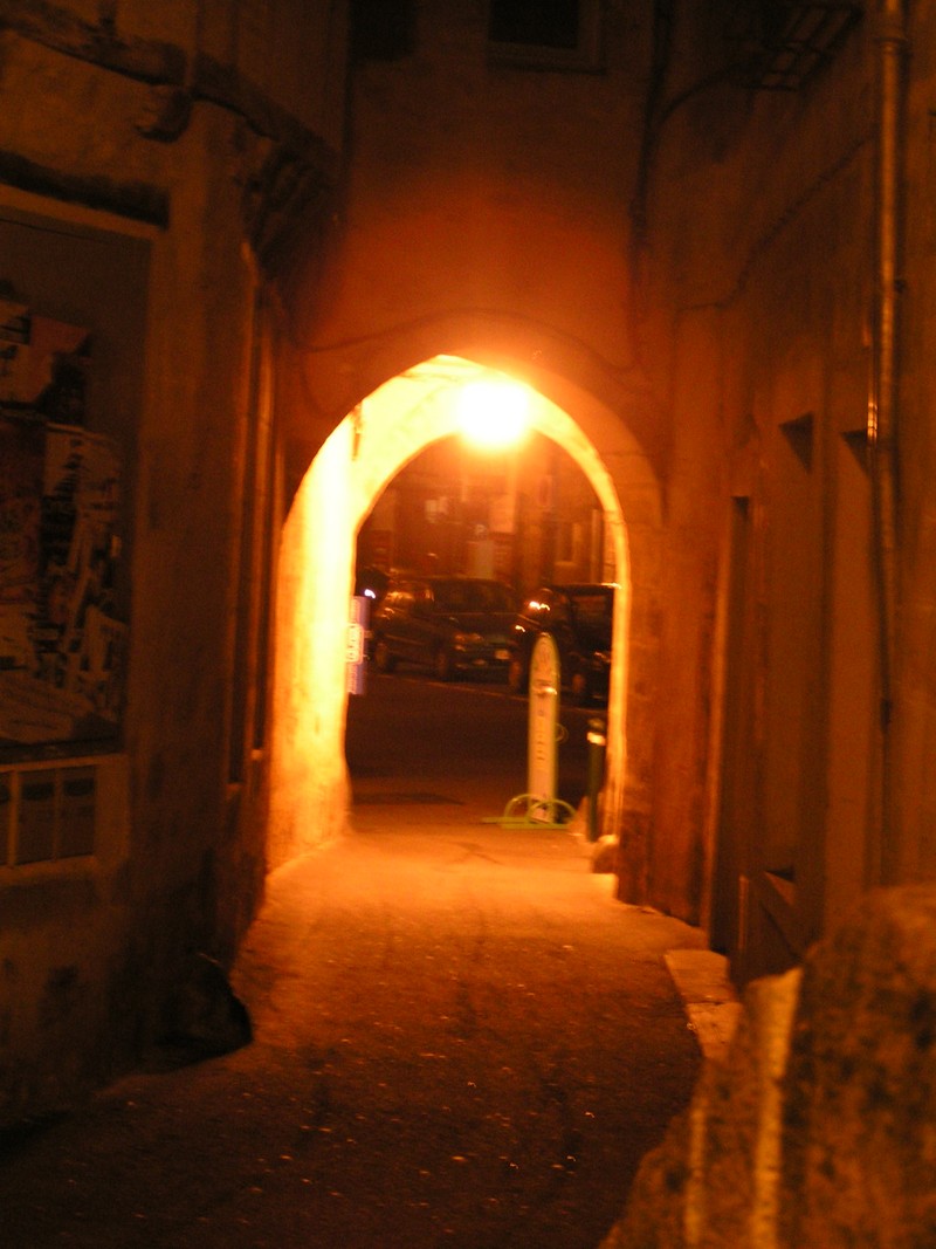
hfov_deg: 15.6
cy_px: 624
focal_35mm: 95
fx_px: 3426
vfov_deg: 20.7
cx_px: 468
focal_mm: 14.5
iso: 200
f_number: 3.5
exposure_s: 1/3
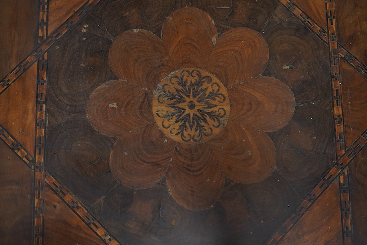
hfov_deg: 43.6
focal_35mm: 45
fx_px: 459
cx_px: 184
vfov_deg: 29.9
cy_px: 122
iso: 1250
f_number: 8
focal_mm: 30
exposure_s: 1/125
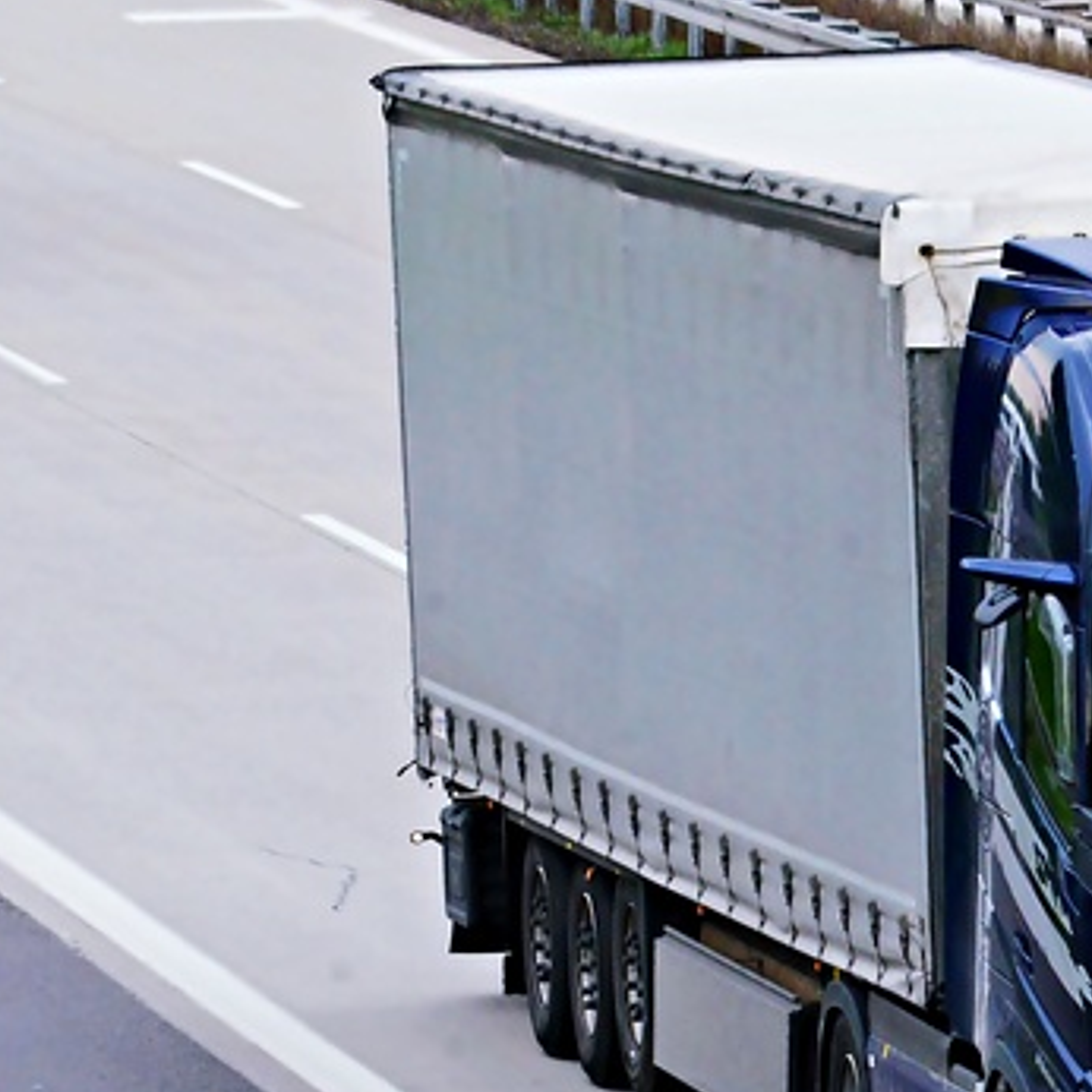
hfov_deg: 3.3
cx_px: 1016
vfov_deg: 3.3
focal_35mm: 529
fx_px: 18880
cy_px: 694
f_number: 14
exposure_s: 1/500
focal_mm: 180
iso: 2000
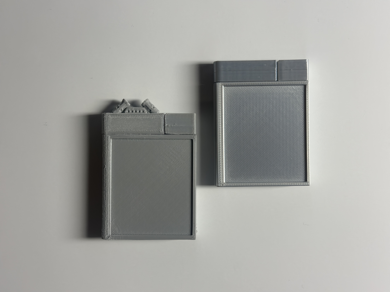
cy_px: 146
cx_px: 195
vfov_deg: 30.3
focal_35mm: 48
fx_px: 541
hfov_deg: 39.7
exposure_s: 1/541
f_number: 1.78
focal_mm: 6.86
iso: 80
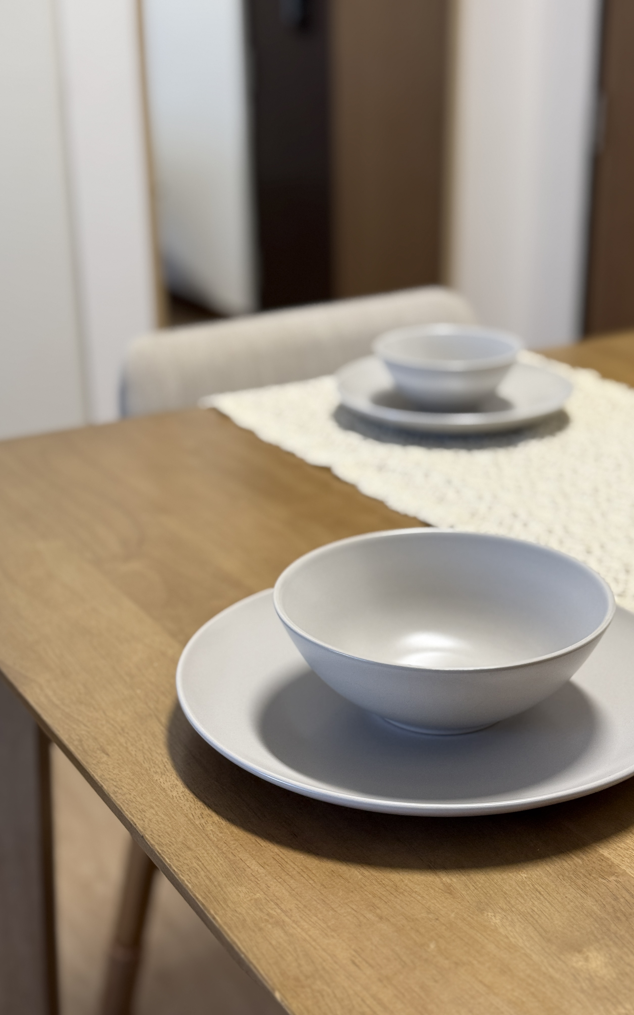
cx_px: 378
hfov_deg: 25.3
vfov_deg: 39.6
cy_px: 507
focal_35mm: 51
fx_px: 1410
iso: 80
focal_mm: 6.76
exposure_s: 1/50
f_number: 1.78
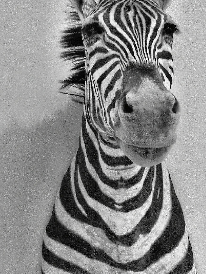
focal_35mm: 105
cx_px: 127
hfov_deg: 14.1
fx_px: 833
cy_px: 114
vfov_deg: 18.7
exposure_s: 1/33.3
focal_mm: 3.95
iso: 320
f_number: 1.6
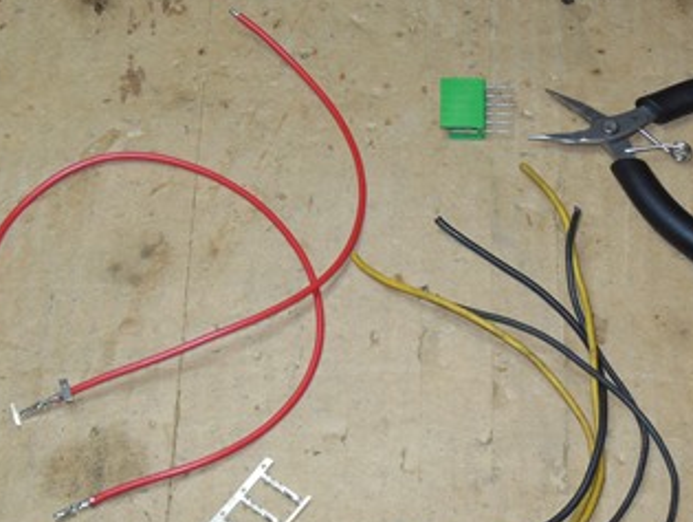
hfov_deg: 27.2
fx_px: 1423
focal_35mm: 71
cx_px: 458
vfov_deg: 20.7
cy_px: 355
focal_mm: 8.9
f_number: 4
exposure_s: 1/60
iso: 200
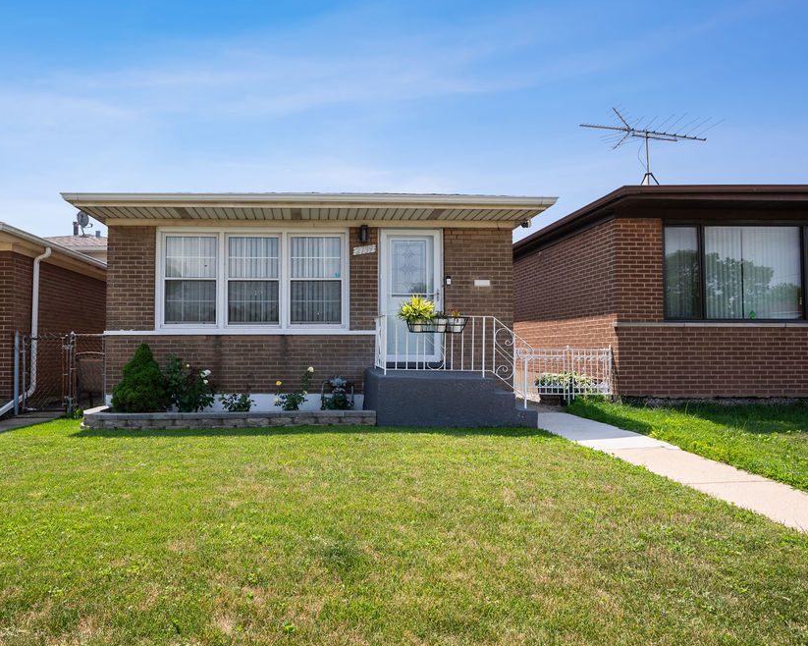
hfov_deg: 76.8
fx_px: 502
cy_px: 317
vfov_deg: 65.5
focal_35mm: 21
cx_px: 323
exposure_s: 1/800
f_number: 10
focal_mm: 18
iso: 400
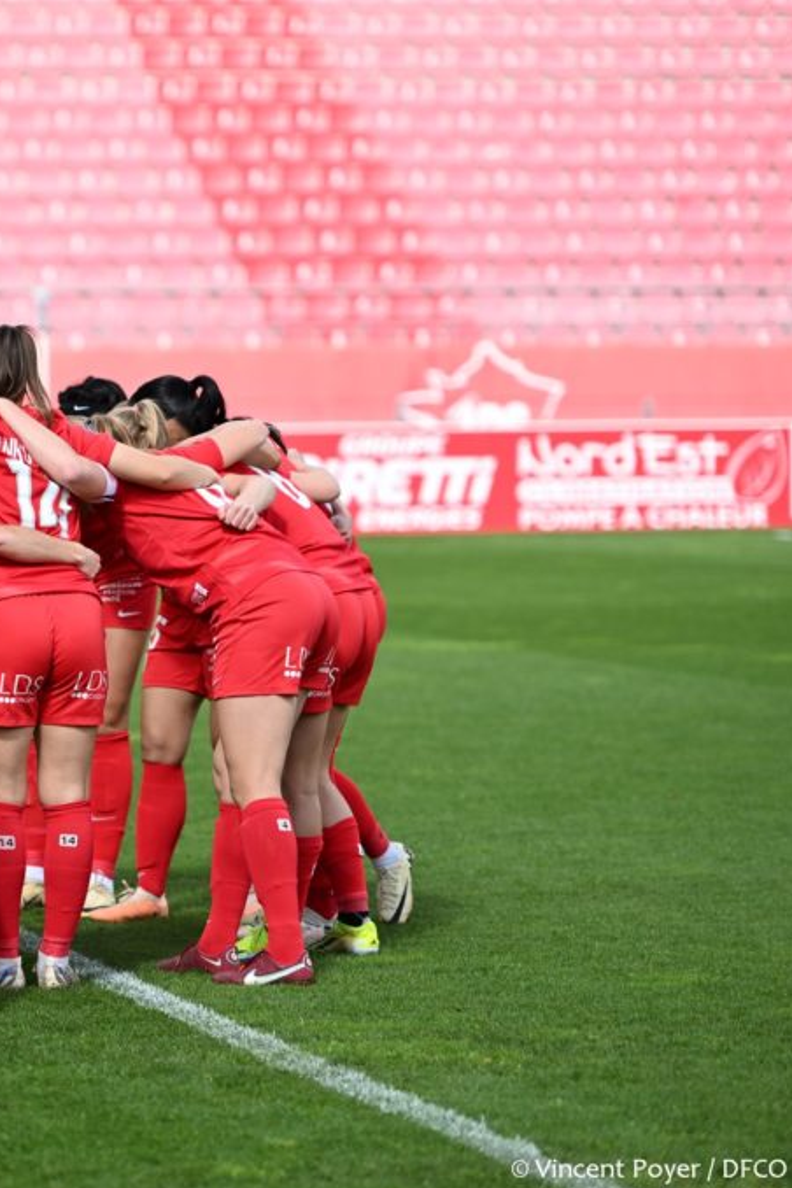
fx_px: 6731
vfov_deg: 10.1
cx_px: -96
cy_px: 597
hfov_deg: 6.7
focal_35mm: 204
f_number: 2.8
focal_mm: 135
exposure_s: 1/2500
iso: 250
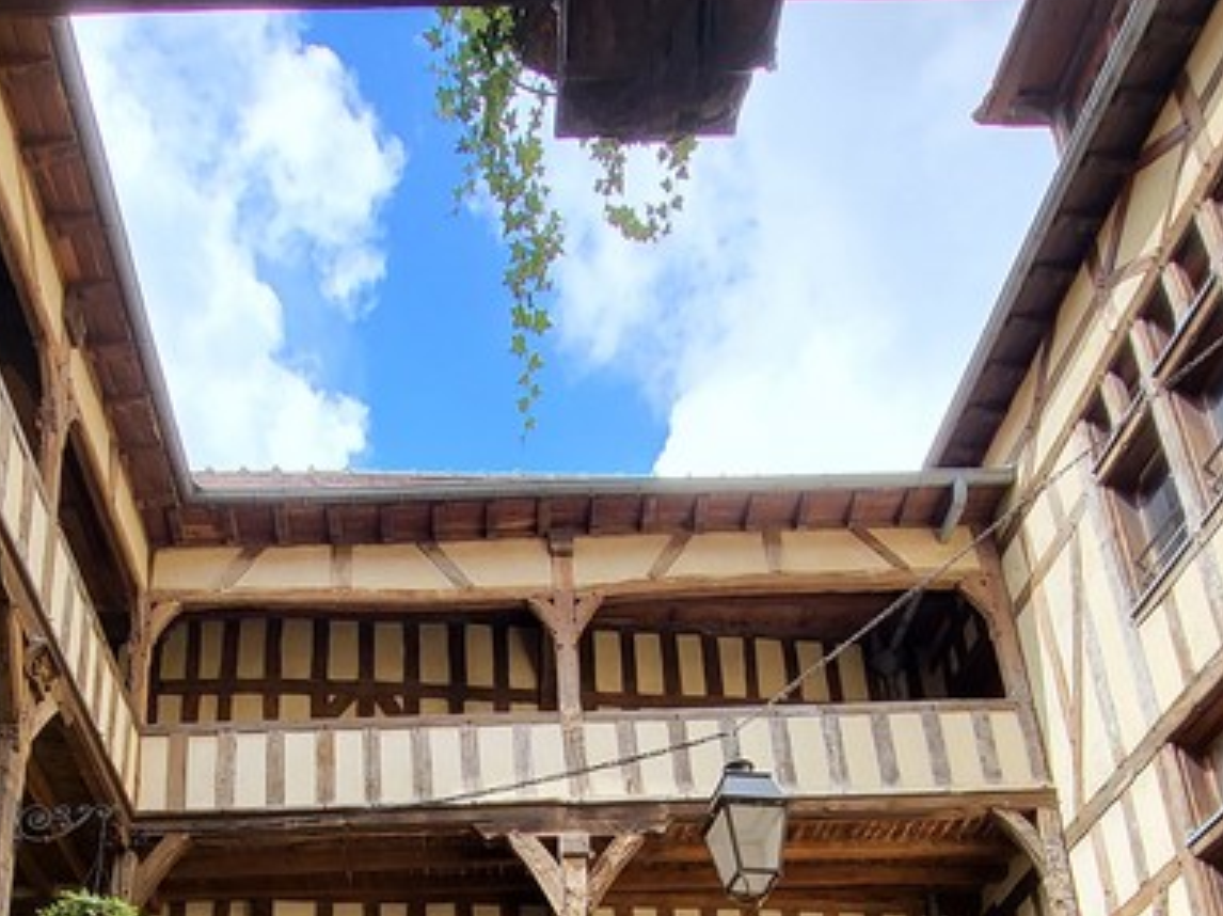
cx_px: 472
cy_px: 1123
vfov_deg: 33.3
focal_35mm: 34
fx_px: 1200
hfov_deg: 53.5
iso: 32
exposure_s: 1/207
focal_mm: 1.74
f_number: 2.2
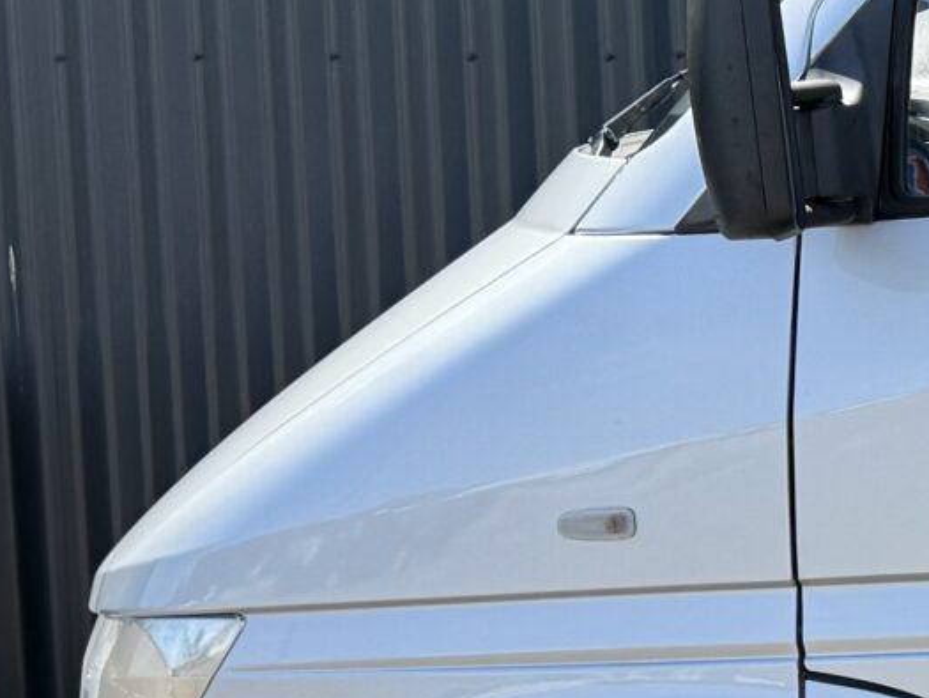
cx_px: 1821
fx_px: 3141
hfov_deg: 14.3
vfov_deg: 12.7
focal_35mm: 117
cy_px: 308
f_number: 1.78
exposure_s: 1/2299
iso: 100
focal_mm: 6.76
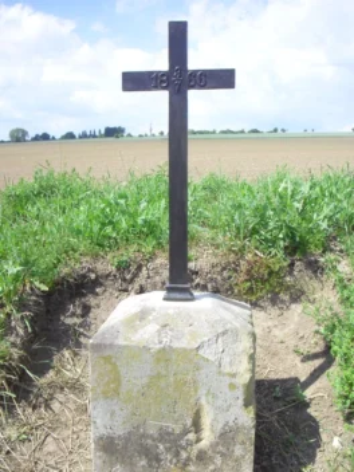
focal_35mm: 38
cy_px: 236
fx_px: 518
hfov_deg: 37.7
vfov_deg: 49.0
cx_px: 177
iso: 400
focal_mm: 6.2
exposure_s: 1/400
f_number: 8
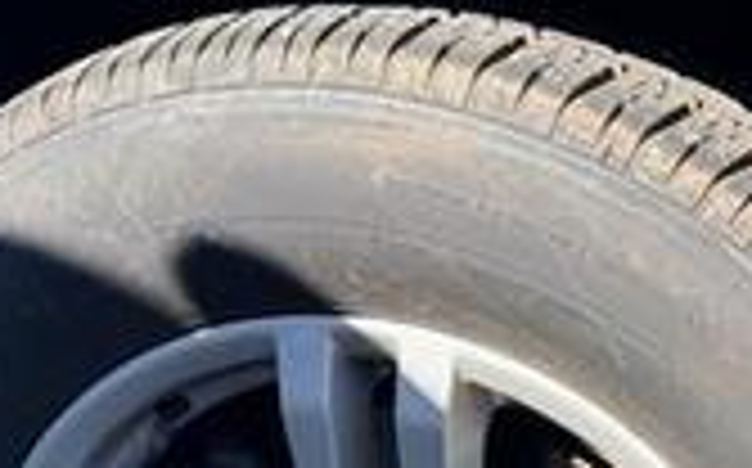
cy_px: 526
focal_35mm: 77
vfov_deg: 16.4
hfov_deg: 25.5
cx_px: 747
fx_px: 1576
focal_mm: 6.76
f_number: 1.78
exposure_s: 1/1238
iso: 80
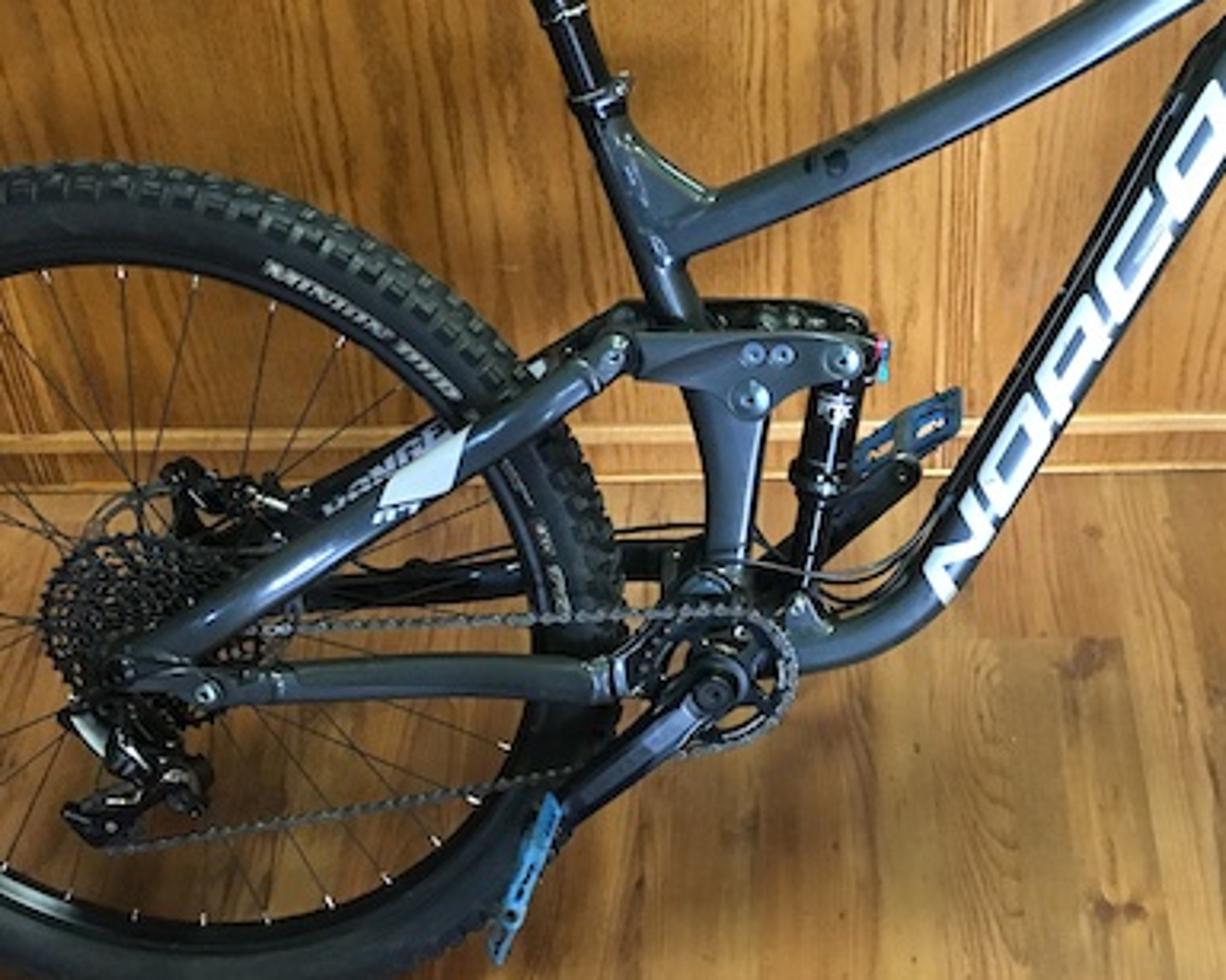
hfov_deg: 31.5
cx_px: 894
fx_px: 2140
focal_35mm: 59
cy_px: 514
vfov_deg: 25.8
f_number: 2.2
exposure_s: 1/30
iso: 160
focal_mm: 4.15
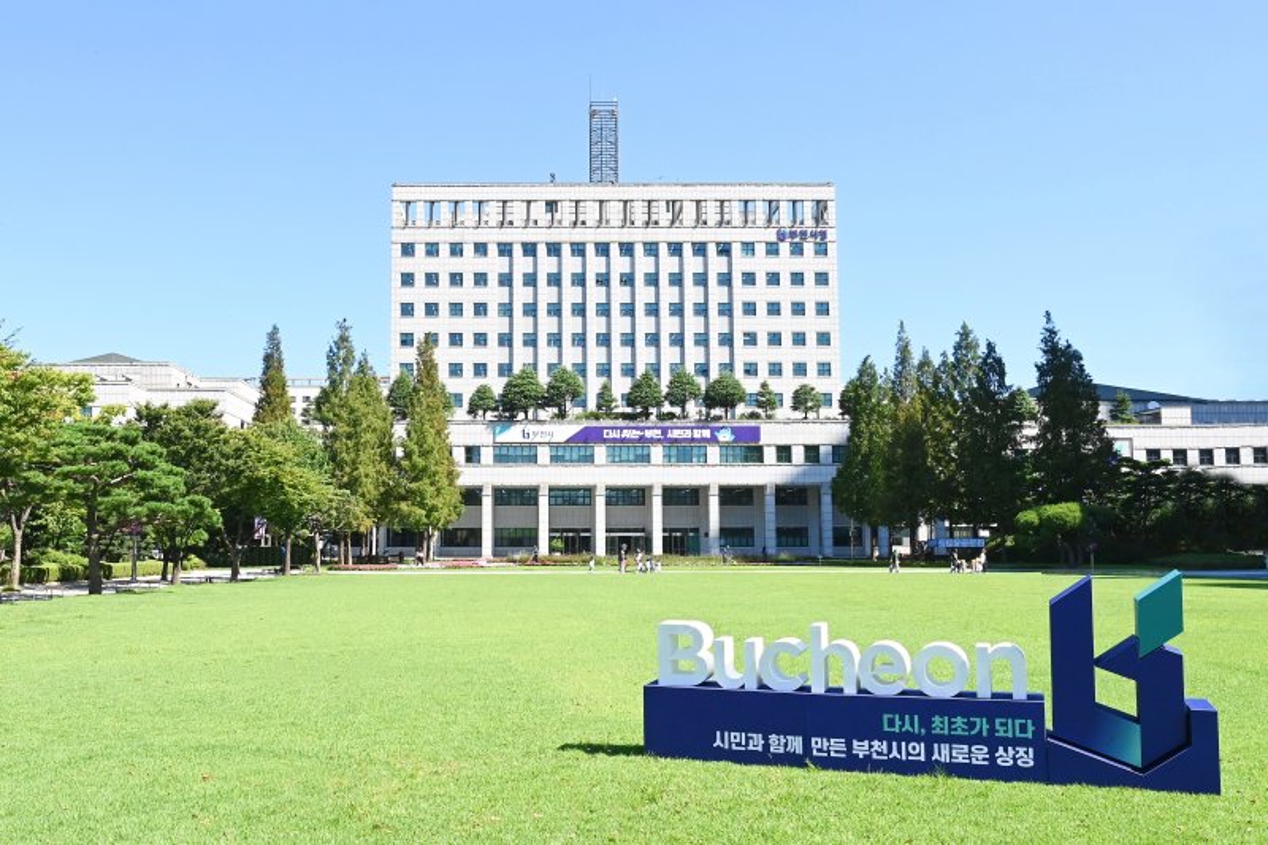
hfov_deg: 65.5
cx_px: 634
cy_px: 422
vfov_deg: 46.4
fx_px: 986
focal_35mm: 28
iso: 2000
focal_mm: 28
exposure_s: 1/400
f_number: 22
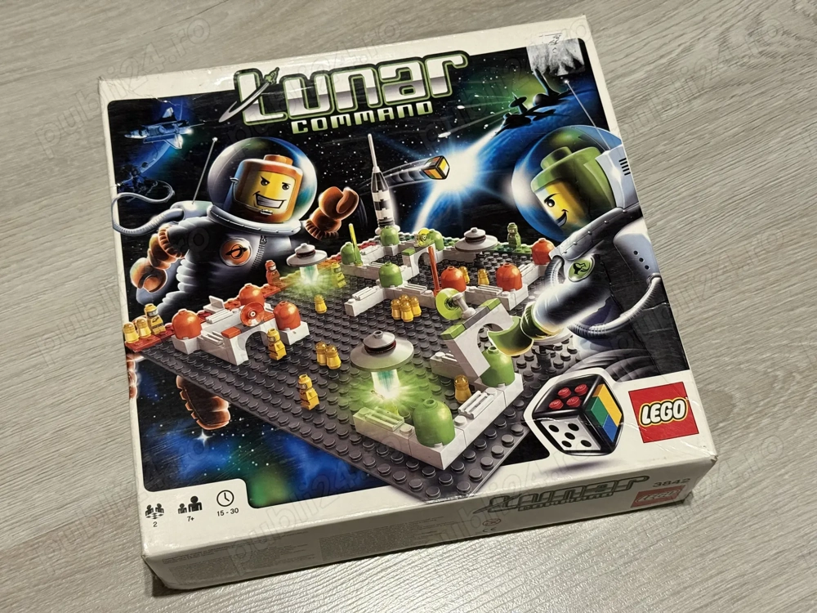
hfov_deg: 39.7
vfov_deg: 30.3
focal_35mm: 48
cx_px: 408
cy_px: 306
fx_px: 1133
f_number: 1.78
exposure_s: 1/33
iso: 250
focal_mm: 6.76
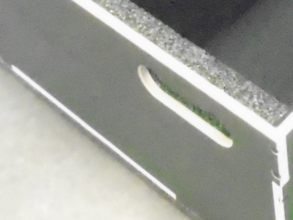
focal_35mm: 96
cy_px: -74
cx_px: 372
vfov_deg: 14.7
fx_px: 813
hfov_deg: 19.0
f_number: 3.2
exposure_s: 1/40
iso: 3200
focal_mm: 4.6
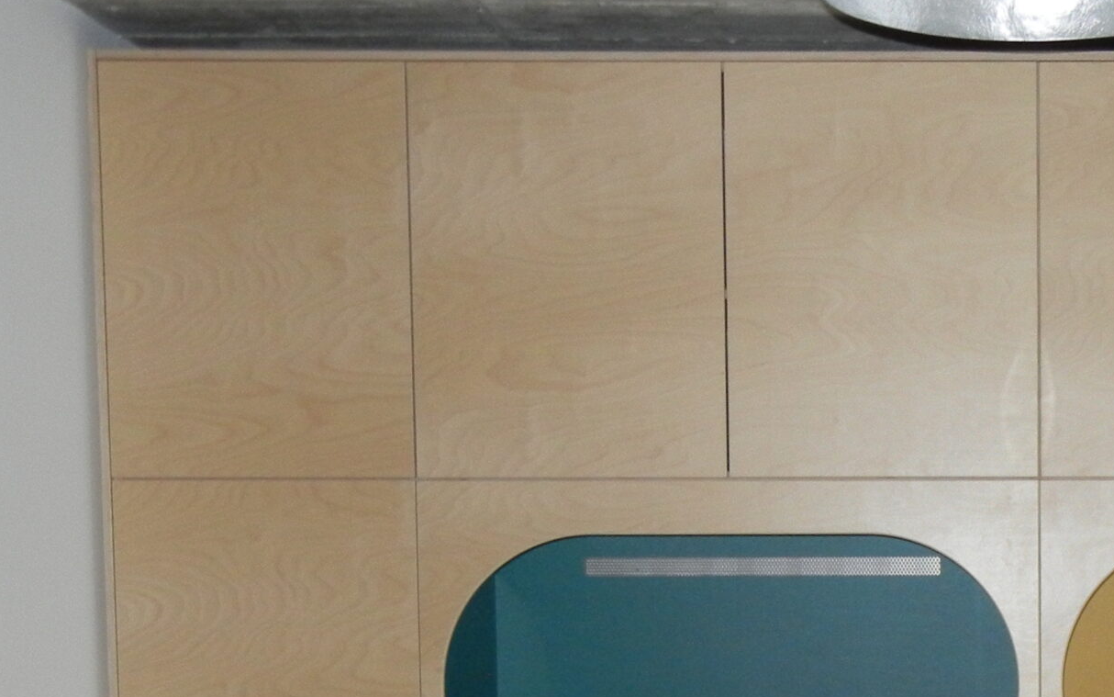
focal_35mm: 76
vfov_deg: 16.6
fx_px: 2308
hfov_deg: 26.1
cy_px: 769
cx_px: 1039
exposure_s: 1/30
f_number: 3.6
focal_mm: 6.2
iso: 406
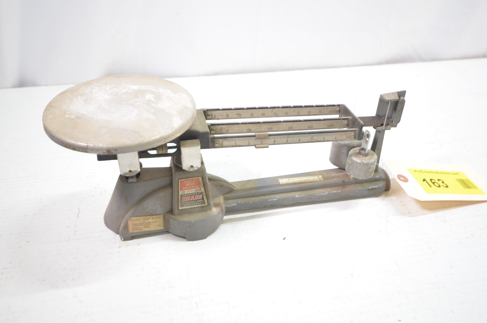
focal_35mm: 30
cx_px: 244
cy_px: 162
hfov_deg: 62.0
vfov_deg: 43.4
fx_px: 405
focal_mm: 20
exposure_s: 1/40
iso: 320
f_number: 5
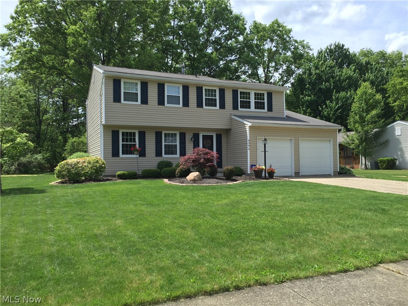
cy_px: 153
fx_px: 342
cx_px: 204
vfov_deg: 48.2
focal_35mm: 29
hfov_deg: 61.7
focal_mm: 4.15
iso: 32
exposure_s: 1/1068
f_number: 2.2
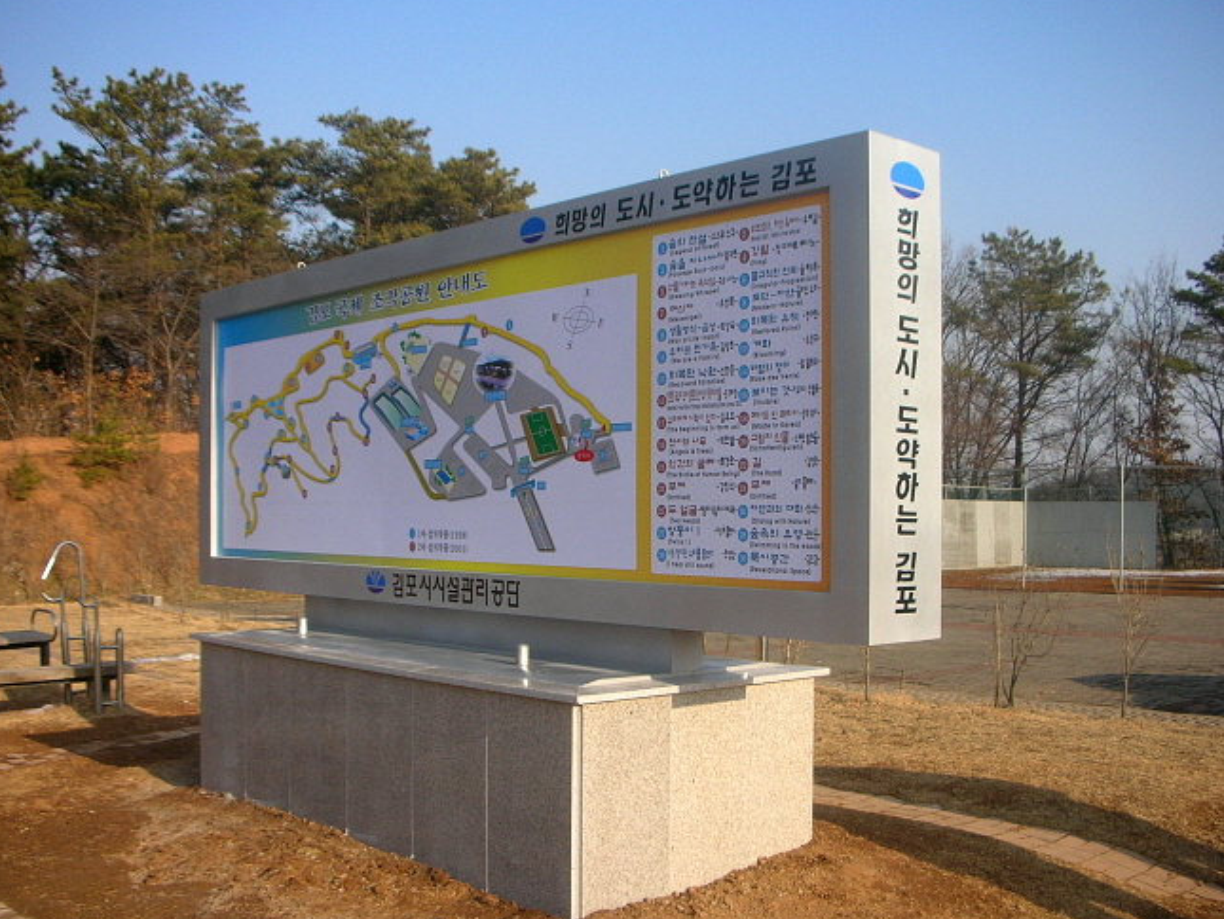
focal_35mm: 38
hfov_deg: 49.0
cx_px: 583
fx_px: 1344
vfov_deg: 37.7
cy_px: 485
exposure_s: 1/90.3
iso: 71
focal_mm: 5.8
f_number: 8.5
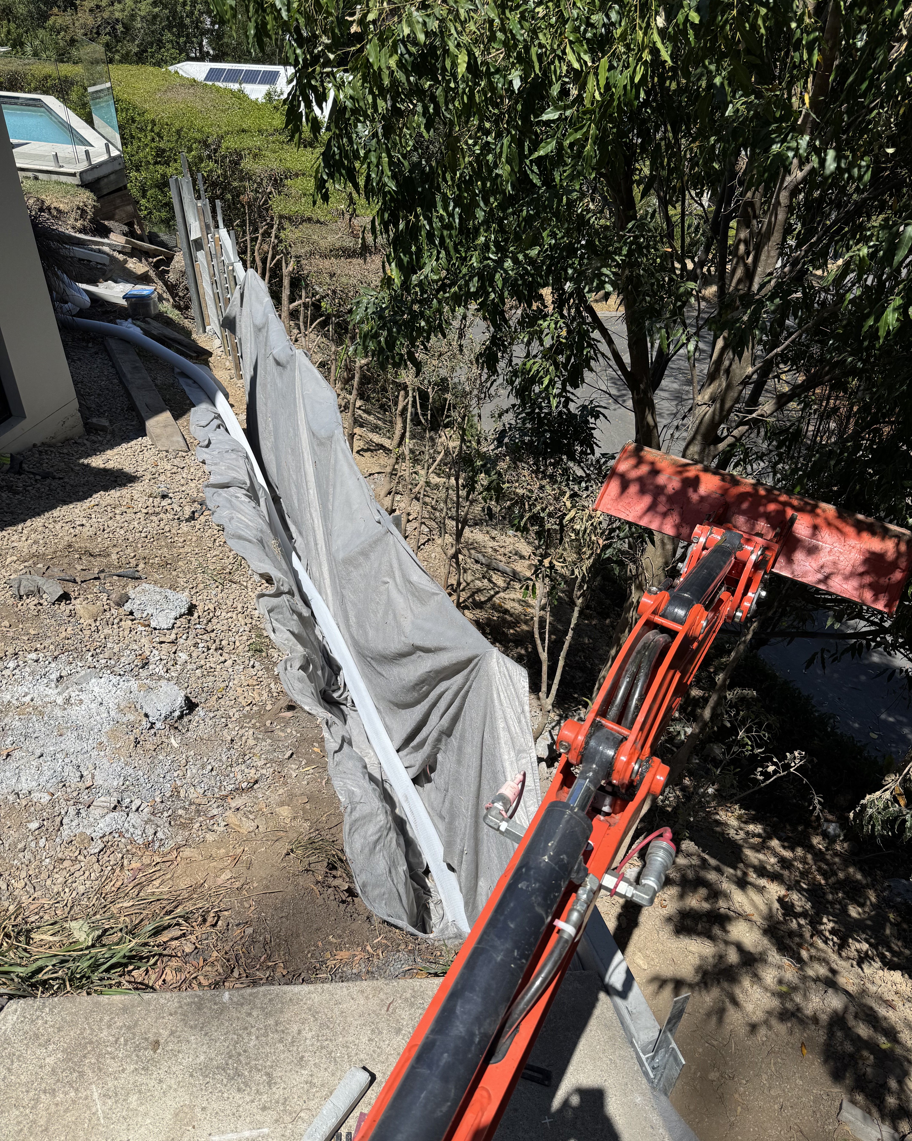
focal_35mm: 25
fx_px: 843
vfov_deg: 68.1
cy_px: 552
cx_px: 456
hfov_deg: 56.8
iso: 80
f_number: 1.78
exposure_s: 1/5348
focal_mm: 6.76
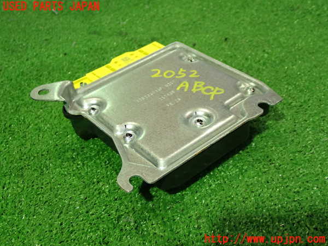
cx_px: 164
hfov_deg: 40.4
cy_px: 123
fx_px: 445
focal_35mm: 47
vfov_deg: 30.9
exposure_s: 1/50
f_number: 3.1
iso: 800
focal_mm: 8.4
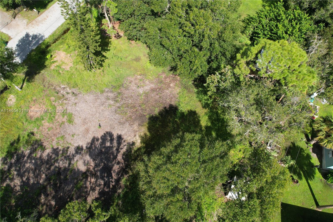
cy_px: 111
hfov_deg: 78.6
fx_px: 203
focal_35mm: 22
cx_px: 166
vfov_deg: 57.2
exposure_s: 1/60
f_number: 2.8
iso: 100
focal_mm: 8.38
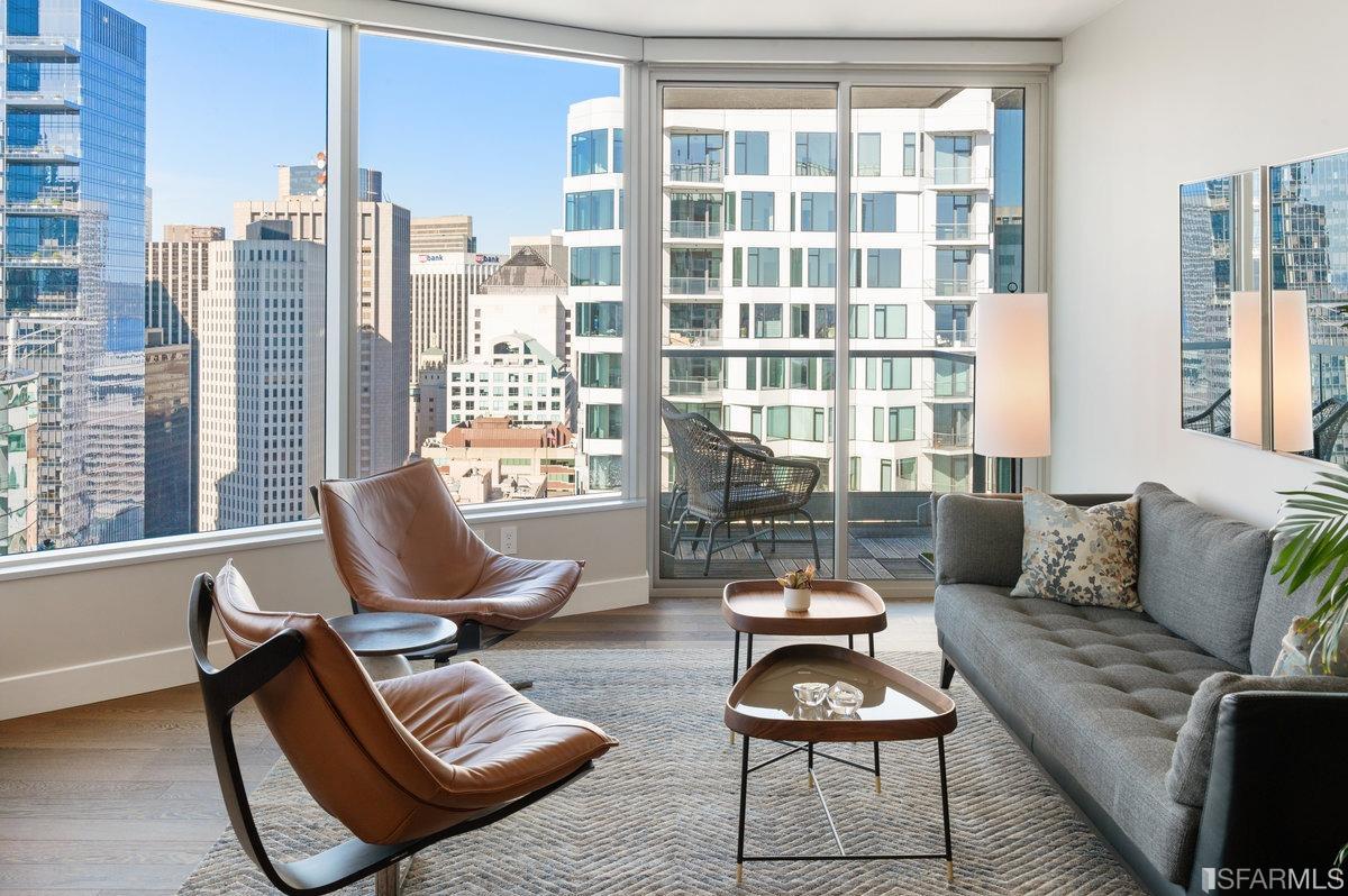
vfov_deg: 39.9
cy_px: 448
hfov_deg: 57.3
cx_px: 674
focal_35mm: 33
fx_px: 1235
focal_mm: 33
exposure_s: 1/25
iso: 400
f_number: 11
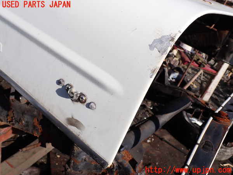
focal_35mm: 30
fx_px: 202
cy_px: 88
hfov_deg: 60.0
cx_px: 116
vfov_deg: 46.8
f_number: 9
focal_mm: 5.4
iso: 100
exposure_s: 1/160
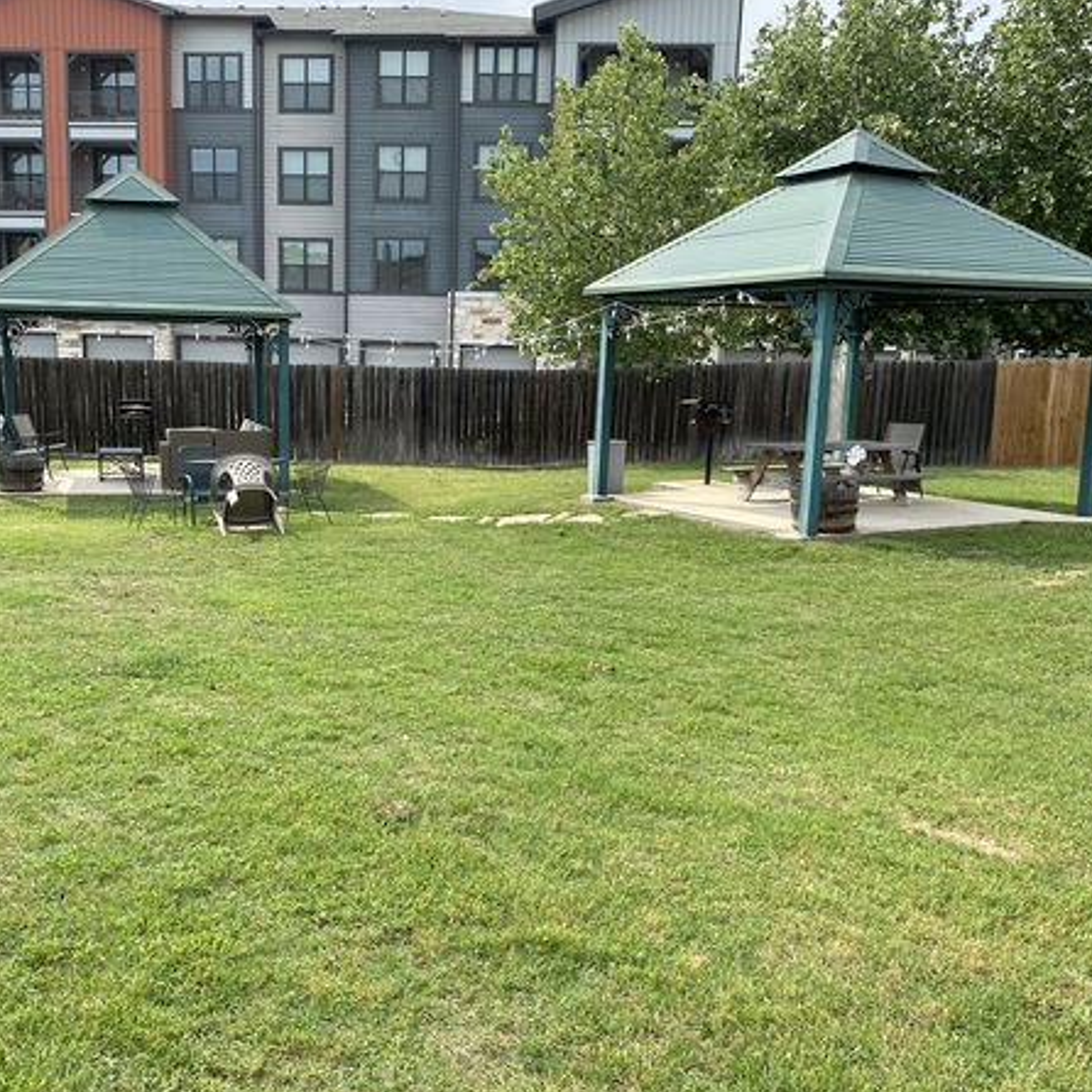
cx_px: 421
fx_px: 1178
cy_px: 563
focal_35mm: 33
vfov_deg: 49.7
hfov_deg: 49.3
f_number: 1.8
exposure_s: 1/1701
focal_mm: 4.25
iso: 32
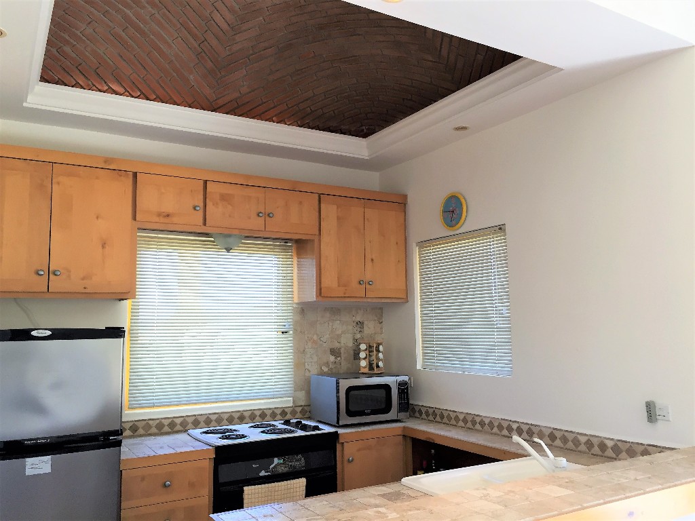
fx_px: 582
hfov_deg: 61.7
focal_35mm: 29
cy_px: 260
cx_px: 348
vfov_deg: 48.2
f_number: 2.2
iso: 32
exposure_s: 1/40
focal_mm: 4.15
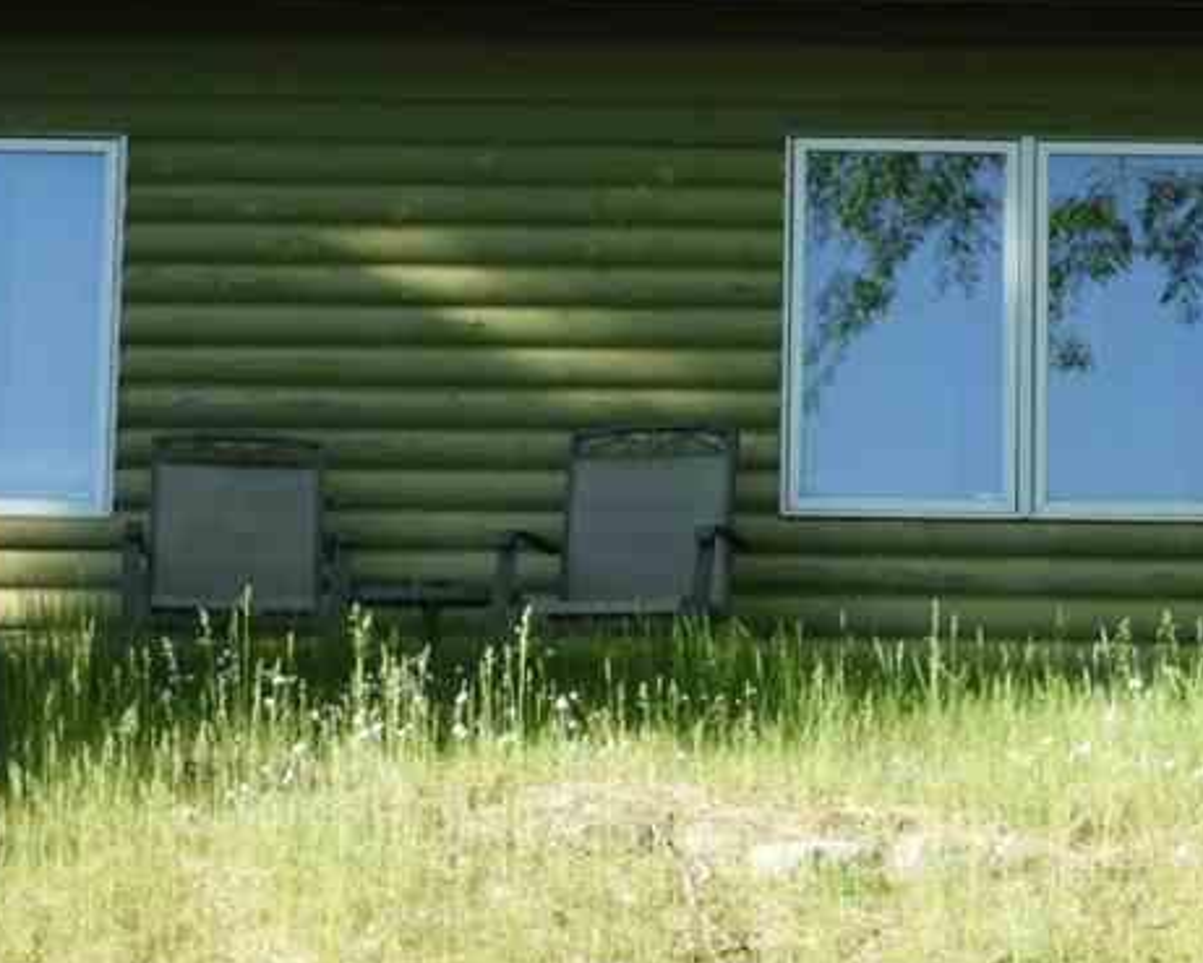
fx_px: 5306
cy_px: 449
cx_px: 882
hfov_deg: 12.9
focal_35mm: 149
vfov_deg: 10.4
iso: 100
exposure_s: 1/250
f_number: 4
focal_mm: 9.9
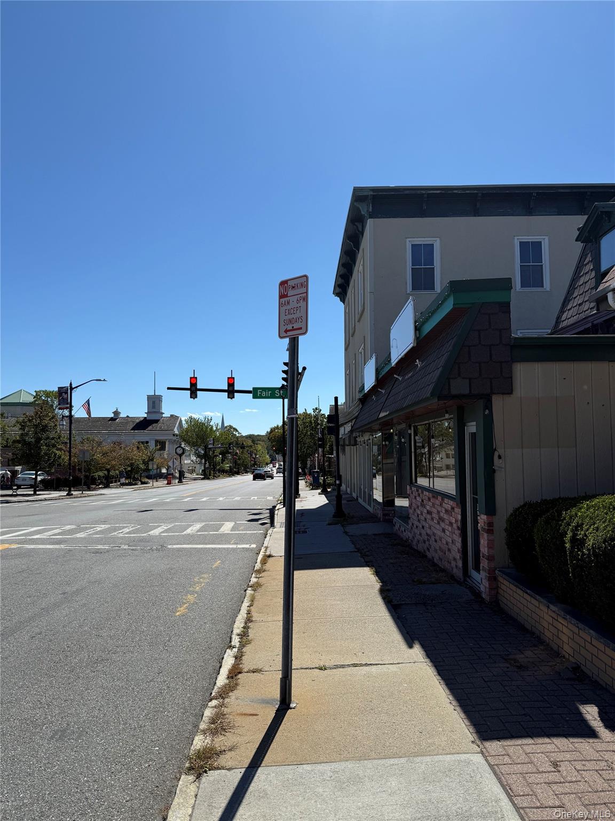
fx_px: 569
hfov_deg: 56.8
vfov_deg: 71.6
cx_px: 308
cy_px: 410
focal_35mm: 24
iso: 80
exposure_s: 1/6711
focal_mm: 6.76
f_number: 1.78
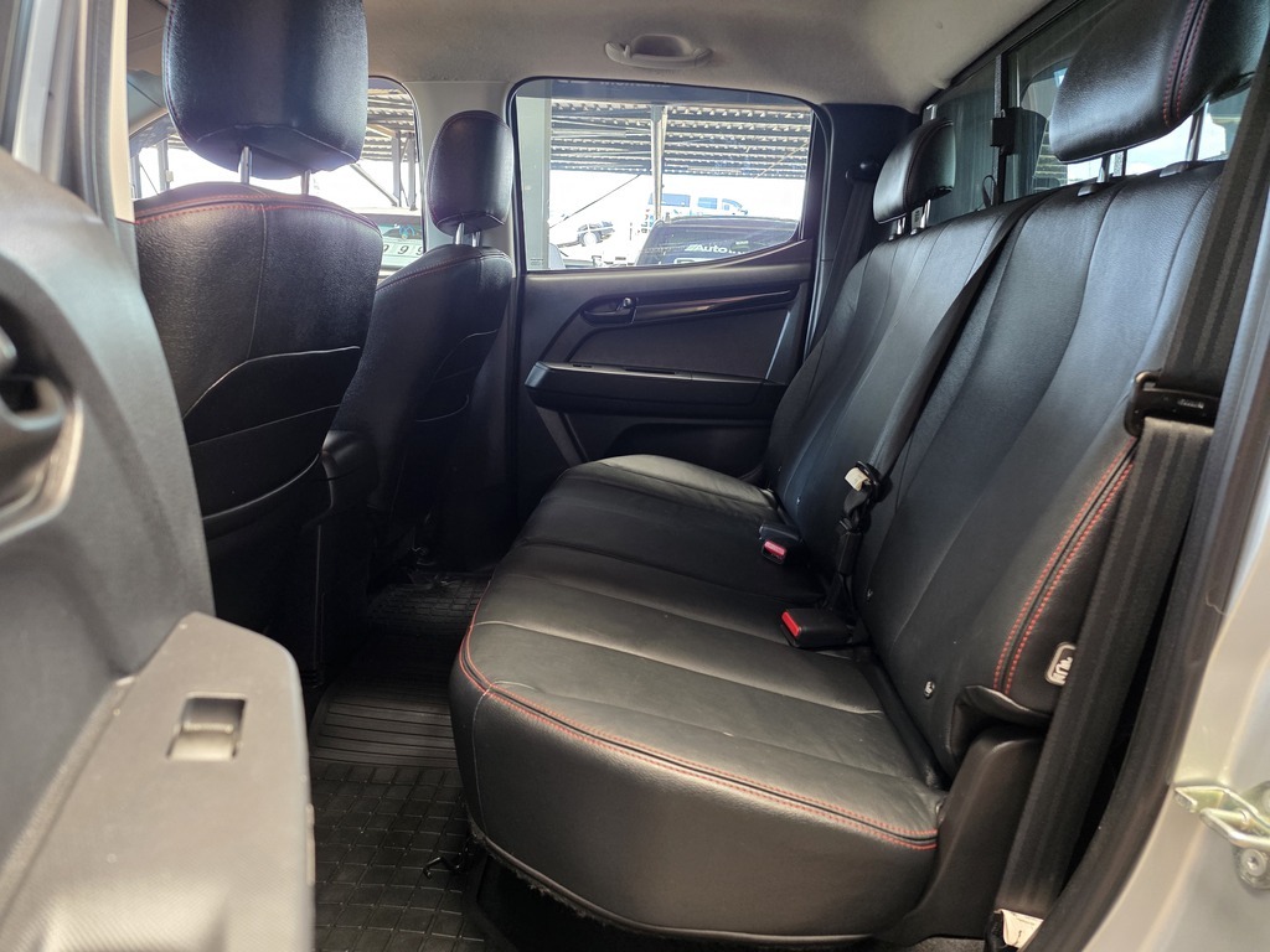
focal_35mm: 23
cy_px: 476
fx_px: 844
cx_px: 635
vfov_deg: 58.9
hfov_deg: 73.9
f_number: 1.7
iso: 320
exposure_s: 1/100
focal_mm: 6.25
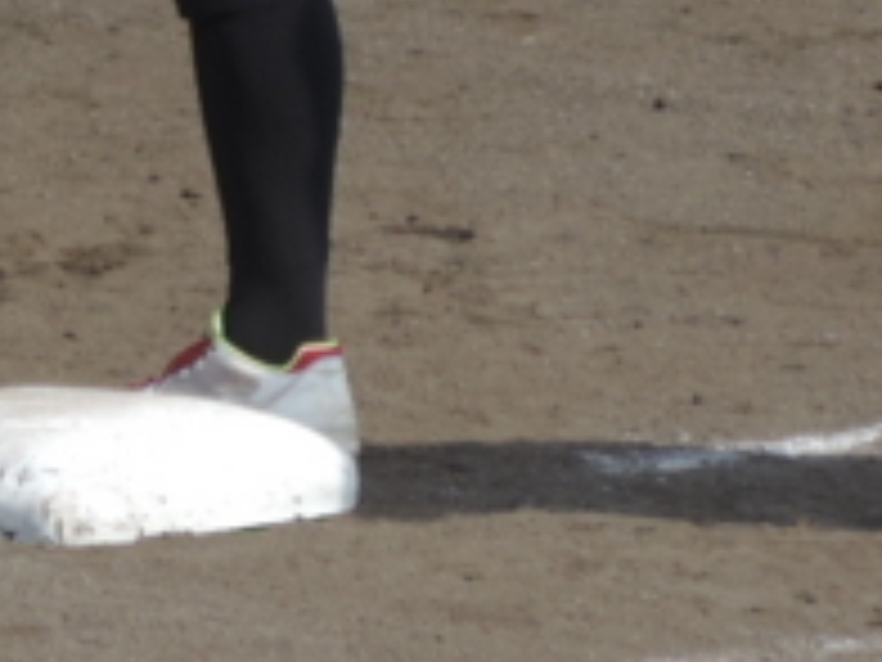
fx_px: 57074
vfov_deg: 0.7
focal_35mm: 2240
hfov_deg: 0.9
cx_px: -500
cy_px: -549
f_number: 4.9
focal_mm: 98.1
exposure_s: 1/320
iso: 80
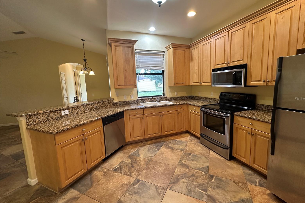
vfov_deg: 77.3
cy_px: 99
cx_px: 156
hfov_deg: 100.4
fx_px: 127
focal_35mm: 15
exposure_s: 1/60
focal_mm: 2.22
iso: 160
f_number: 2.2
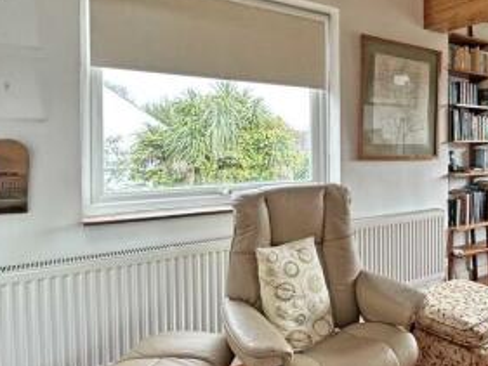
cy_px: 173
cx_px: 430
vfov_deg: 48.2
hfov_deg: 54.5
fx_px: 409
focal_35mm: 29
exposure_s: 1/100
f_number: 2.2
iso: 200
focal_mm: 2.22
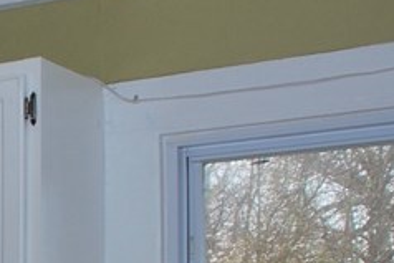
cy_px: 455
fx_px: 1347
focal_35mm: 123
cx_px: -257
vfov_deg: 10.6
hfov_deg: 15.0
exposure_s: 1/60
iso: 200
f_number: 3.5
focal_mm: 18
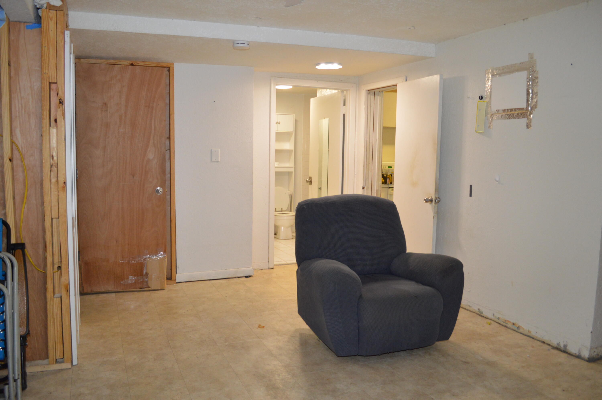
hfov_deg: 67.4
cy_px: 200
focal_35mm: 27
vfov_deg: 47.8
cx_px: 301
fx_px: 451
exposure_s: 1/60
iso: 800
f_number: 3.5
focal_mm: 18
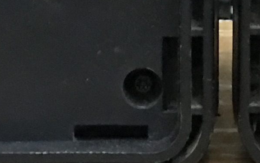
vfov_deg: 6.2
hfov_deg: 10.1
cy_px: -189
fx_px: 1459
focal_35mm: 206
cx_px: 229
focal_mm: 4.15
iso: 100
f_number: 2.2
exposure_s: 1/8
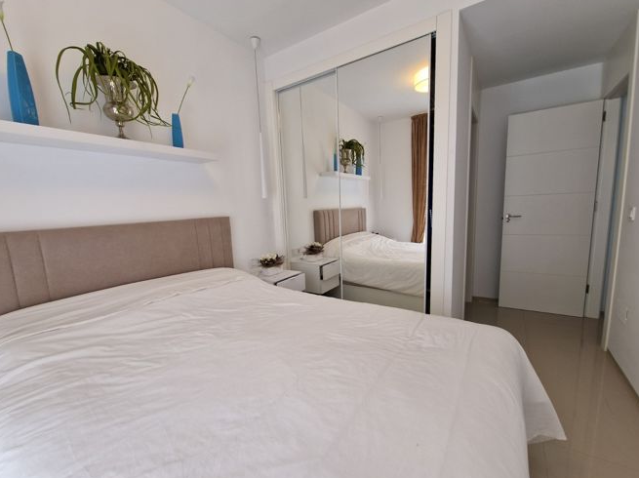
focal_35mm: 14
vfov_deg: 85.5
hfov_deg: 102.1
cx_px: 308
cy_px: 250
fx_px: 258
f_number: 2.2
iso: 50
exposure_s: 1/109
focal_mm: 2.2
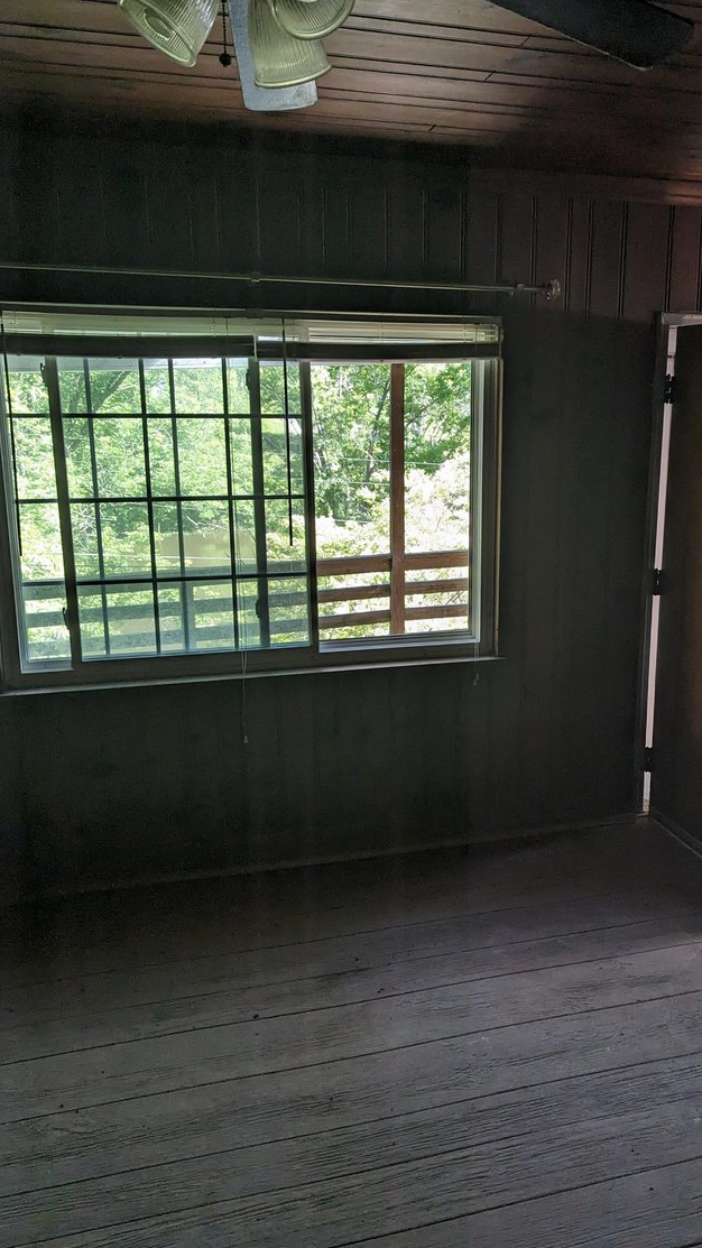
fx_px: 993
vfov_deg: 64.3
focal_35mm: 30
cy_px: 614
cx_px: 466
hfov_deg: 38.5
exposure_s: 1/120
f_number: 1.73
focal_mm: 4.38
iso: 63
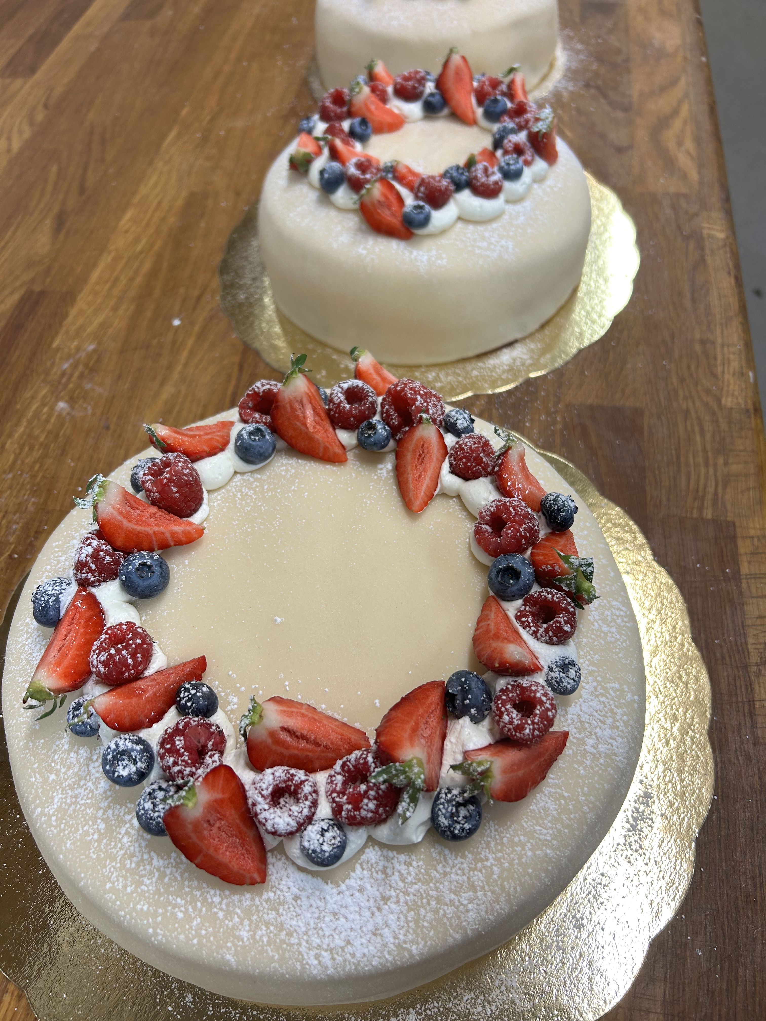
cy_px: 510
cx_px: 383
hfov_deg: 53.1
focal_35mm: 26
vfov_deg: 67.3
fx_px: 767
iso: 80
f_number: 1.5
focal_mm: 5.7
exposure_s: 1/100
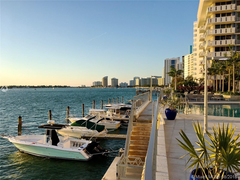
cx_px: 120
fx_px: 201
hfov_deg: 61.7
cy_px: 90
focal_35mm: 29
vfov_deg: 48.2
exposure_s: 1/761
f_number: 2.2
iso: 25
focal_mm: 4.15
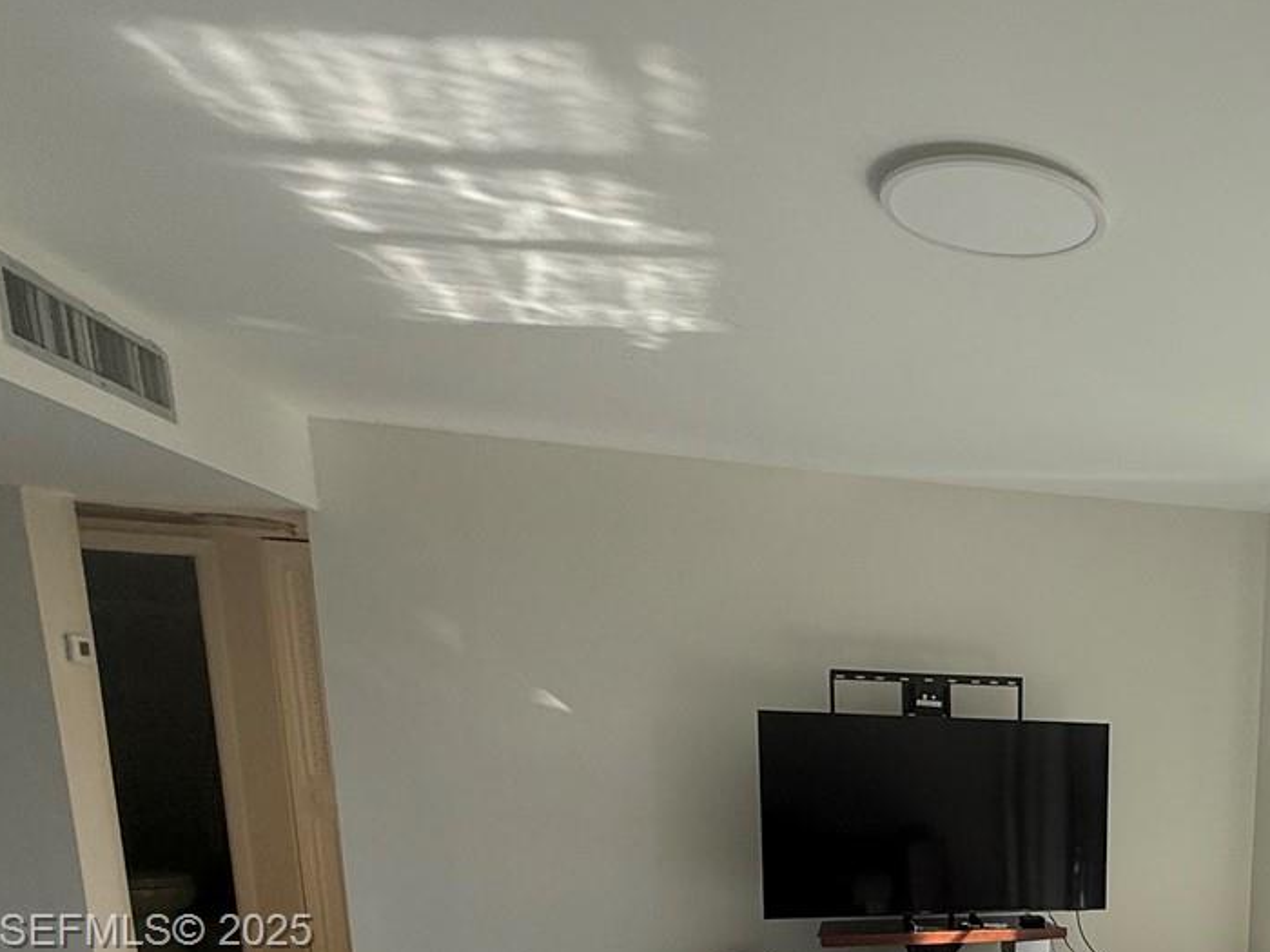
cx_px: 1199
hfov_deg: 49.1
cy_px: 934
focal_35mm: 32
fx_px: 1174
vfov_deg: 39.4
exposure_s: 1/569
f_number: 2.2
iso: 64
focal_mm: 2.22
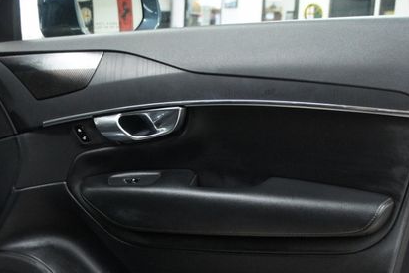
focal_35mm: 42
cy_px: 182
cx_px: 188
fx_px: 477
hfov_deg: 46.4
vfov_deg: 31.6
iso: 1600
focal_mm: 18
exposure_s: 1/40
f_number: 3.5
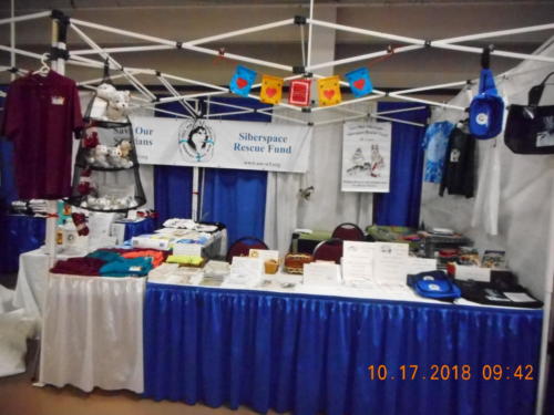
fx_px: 400
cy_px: 208
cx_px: 277
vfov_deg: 54.9
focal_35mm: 25
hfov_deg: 69.4
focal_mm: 4.5
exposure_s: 1/40
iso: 1600
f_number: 3.7
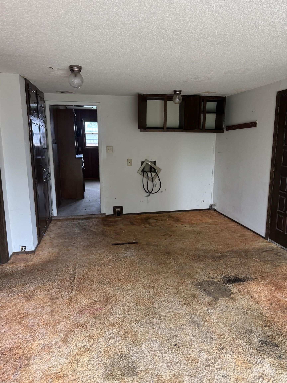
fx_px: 265
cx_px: 144
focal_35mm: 24
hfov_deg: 56.8
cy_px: 192
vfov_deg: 71.6
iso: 200
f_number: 1.78
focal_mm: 6.76
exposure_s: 1/91
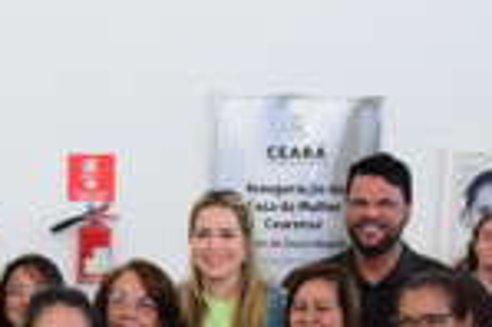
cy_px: 492
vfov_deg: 12.6
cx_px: 17
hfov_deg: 19.4
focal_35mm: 103
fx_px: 1406
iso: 1000
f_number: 4.5
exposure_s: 1/160
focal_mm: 17
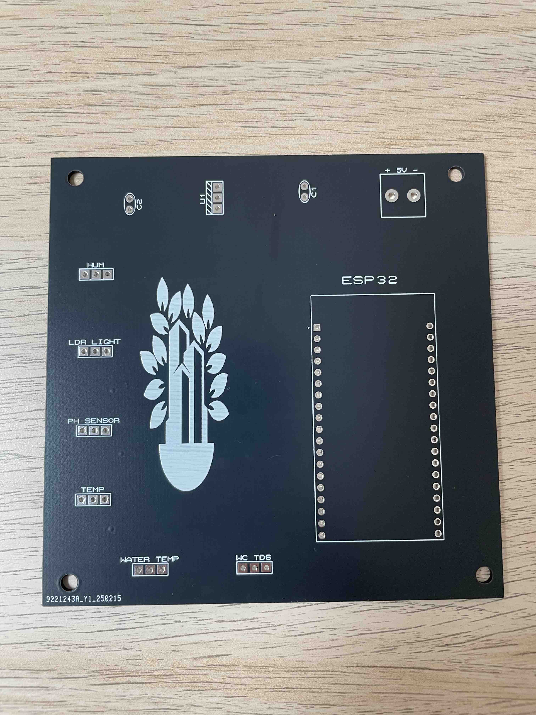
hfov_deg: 53.1
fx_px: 537
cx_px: 268
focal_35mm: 26
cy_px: 358
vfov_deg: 67.3
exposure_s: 1/65
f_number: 1.6
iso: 125
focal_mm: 4.2
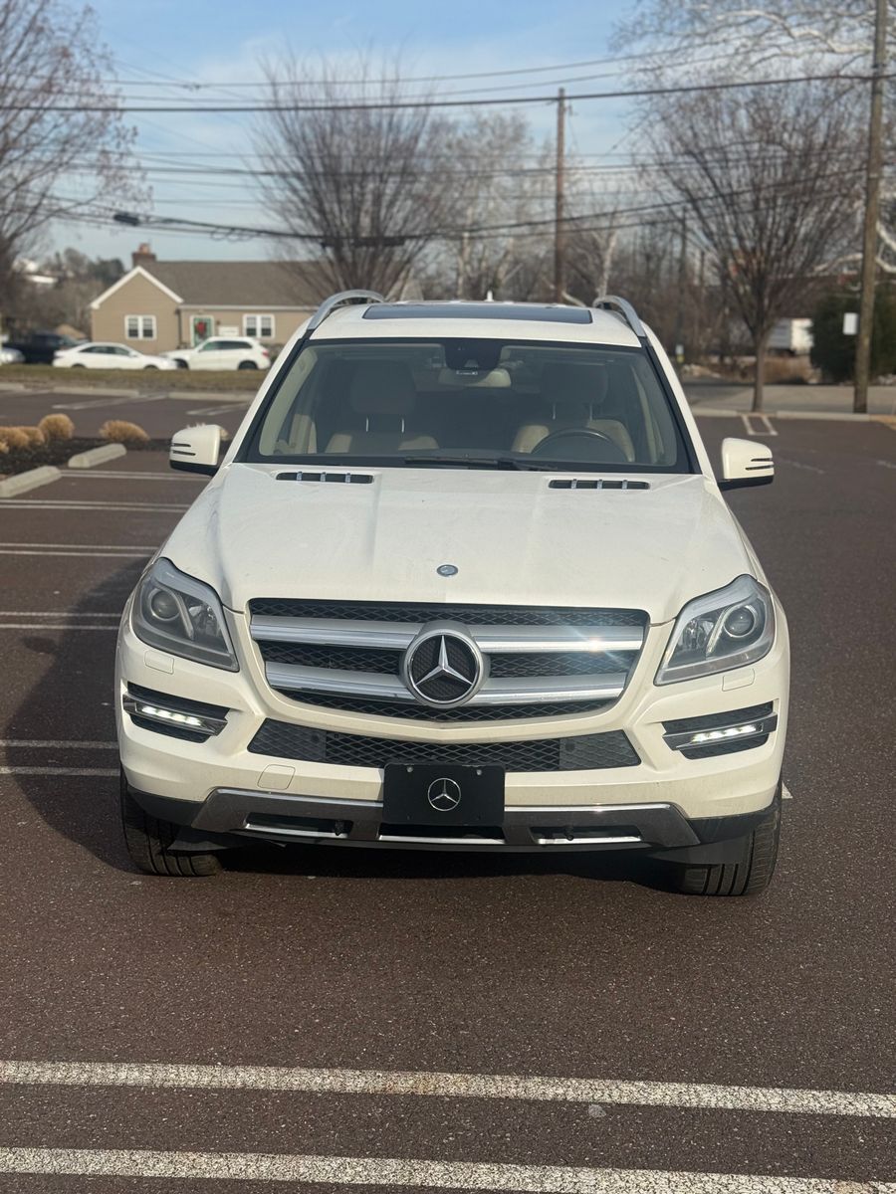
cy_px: 597
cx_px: 448
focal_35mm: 48
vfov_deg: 39.7
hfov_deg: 30.3
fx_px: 1657
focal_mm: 6.76
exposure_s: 1/7874
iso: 80
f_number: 1.78
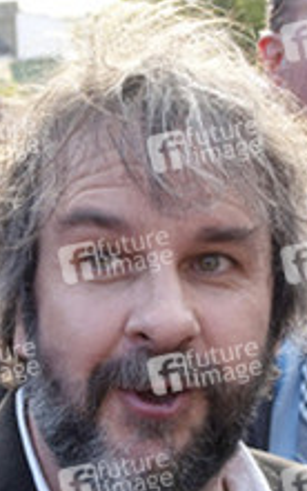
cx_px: 142
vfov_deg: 16.8
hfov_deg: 10.6
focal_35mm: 124
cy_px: 313
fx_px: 1661
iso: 400
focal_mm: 40
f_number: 8
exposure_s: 1/180
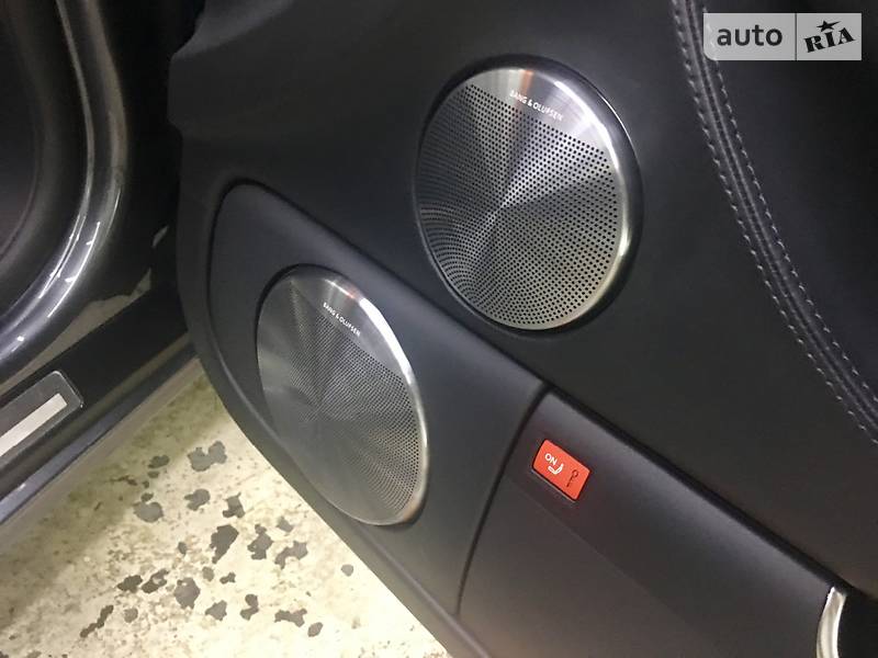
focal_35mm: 29
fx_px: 736
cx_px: 439
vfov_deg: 48.2
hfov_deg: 61.7
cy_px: 329
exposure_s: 1/8
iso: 100
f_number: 2.2
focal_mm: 4.2
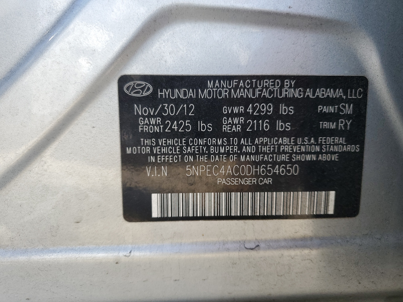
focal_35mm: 26
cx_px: 202
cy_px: 151
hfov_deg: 67.3
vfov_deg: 53.1
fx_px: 303
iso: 50
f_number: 1.5
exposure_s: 1/400
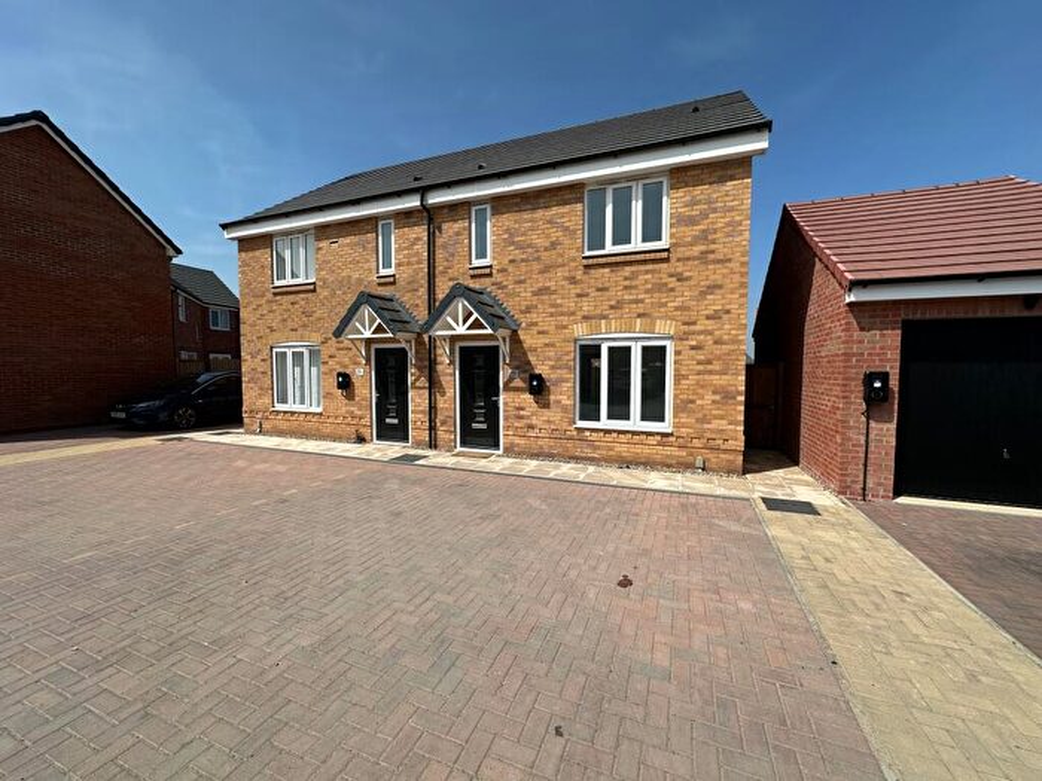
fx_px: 421
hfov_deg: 102.1
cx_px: 521
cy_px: 390
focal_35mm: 14
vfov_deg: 85.7
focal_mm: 2.22
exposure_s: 1/3205
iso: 50
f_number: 2.2
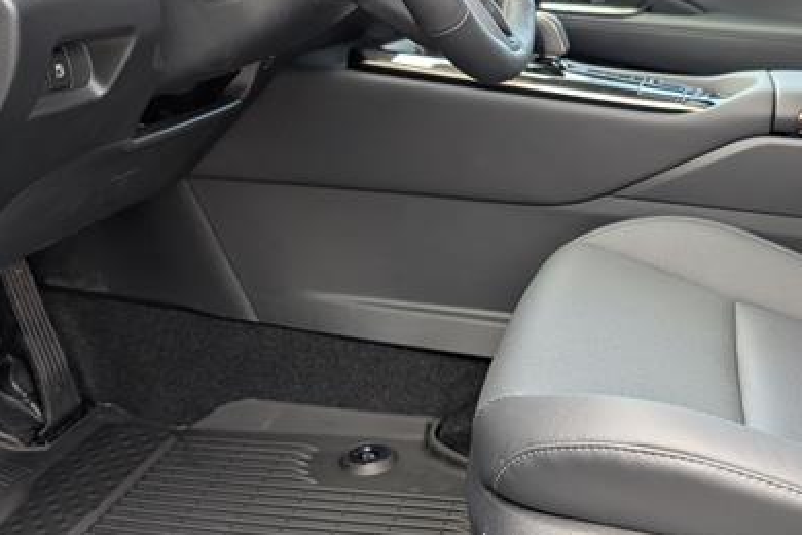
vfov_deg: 32.4
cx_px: 555
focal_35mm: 41
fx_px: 913
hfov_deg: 46.4
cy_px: 352
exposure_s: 1/263
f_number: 1.68
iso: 203
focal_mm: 6.9
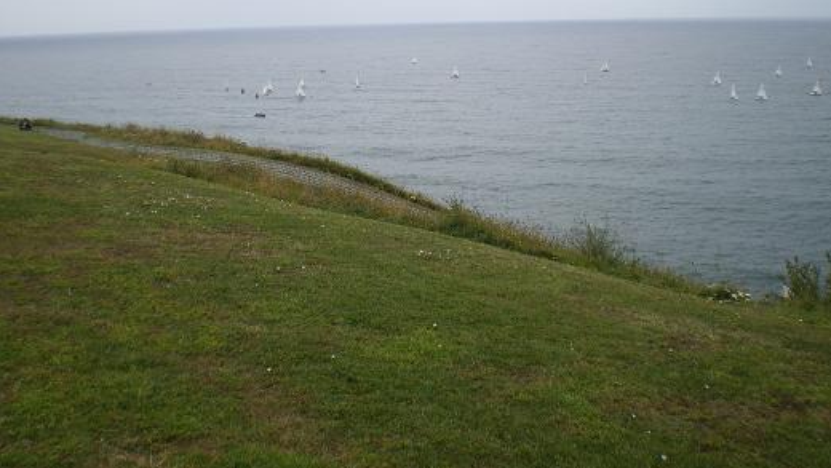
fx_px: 926
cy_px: 157
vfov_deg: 28.2
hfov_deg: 48.3
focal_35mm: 42
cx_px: 420
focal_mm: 6.3
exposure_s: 1/250
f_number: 4.6
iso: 64
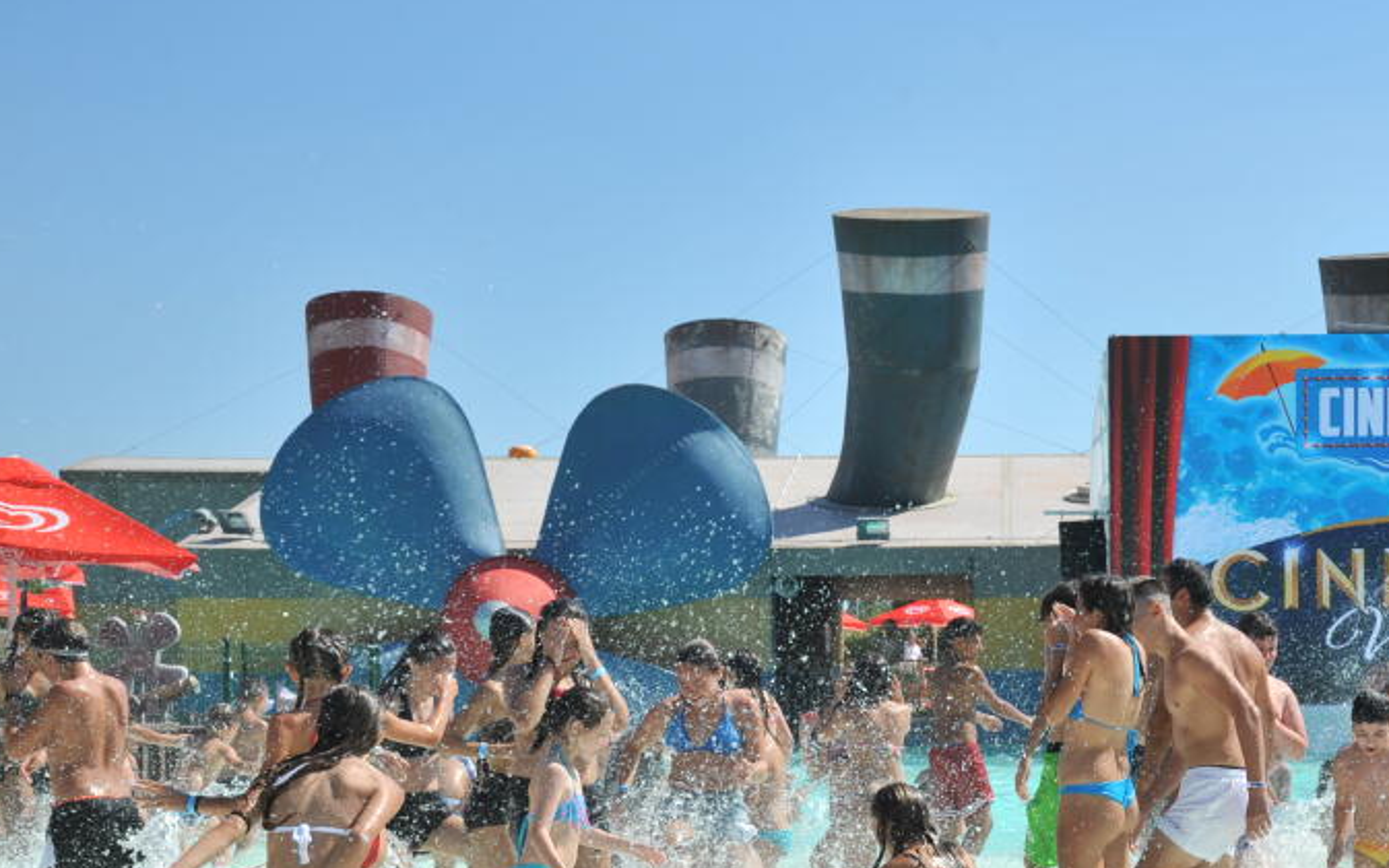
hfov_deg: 29.4
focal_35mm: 69
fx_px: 2613
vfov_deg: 18.6
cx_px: 1007
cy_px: 777
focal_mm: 38
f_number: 8
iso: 200
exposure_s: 1/400
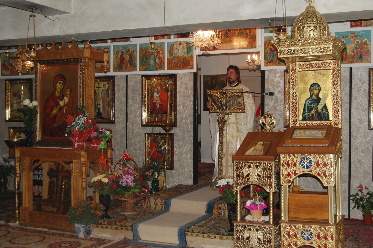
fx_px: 481
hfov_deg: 42.4
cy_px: 124
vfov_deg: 28.9
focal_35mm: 46
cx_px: 186
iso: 640
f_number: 5.6
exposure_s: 1/125
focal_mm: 31
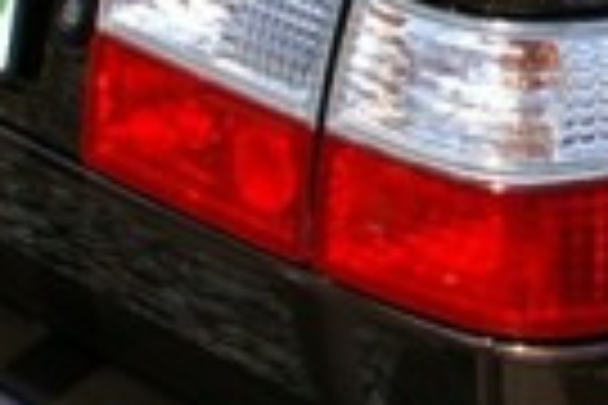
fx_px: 2702
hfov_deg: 12.5
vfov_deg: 8.5
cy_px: -128
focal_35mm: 160
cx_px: 775
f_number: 9.5
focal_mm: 18
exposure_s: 1/180
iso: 200
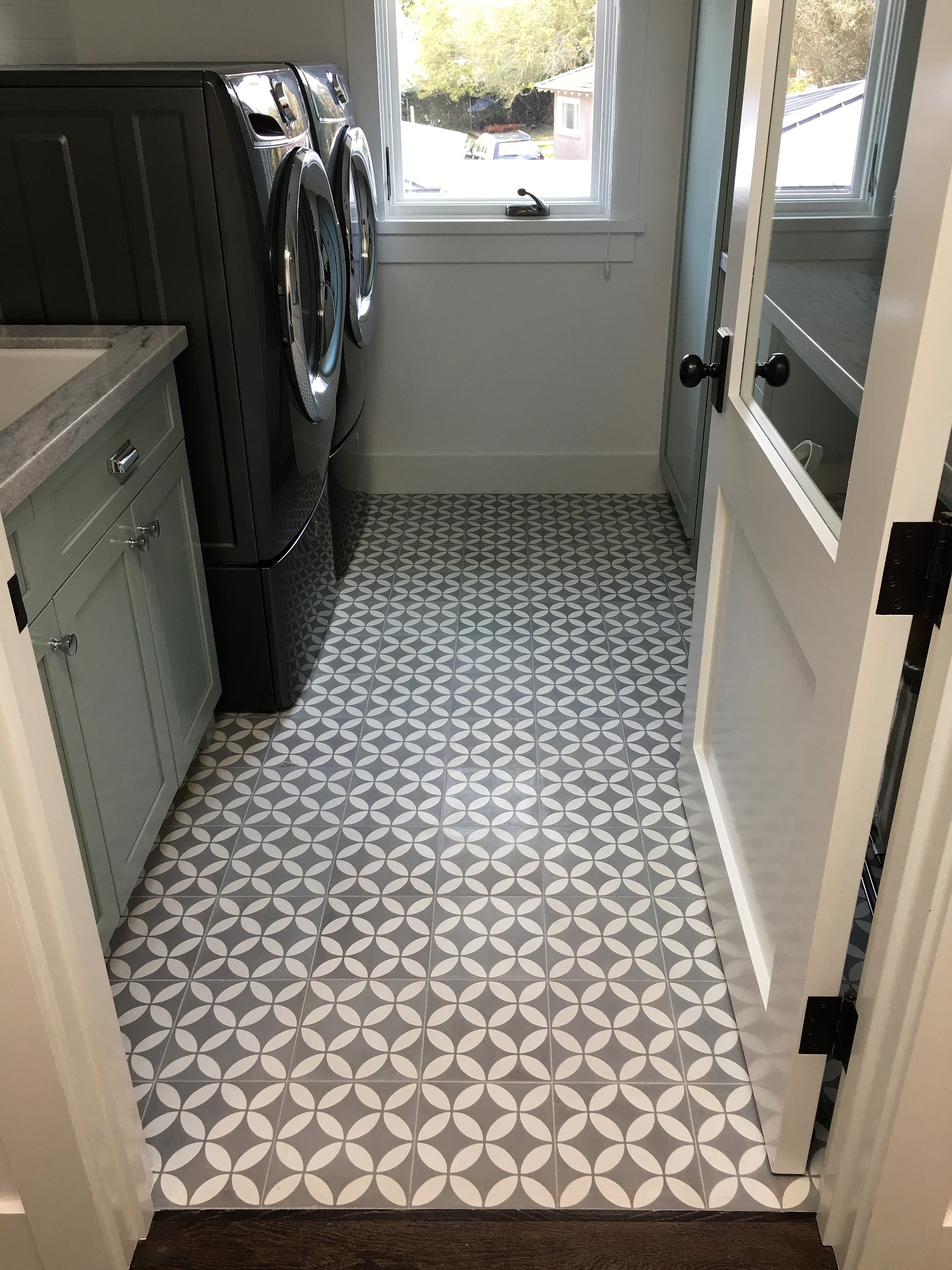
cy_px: 635
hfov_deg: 48.2
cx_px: 476
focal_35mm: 29
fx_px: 1063
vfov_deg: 61.7
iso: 25
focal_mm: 4.15
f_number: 2.2
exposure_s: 1/40
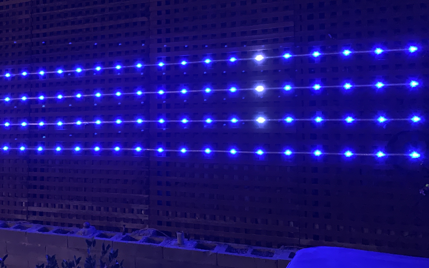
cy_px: 94
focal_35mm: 41
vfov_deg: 31.1
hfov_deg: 47.7
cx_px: 156
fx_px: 479
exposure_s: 1/4
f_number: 1.8
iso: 1000
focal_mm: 4.25
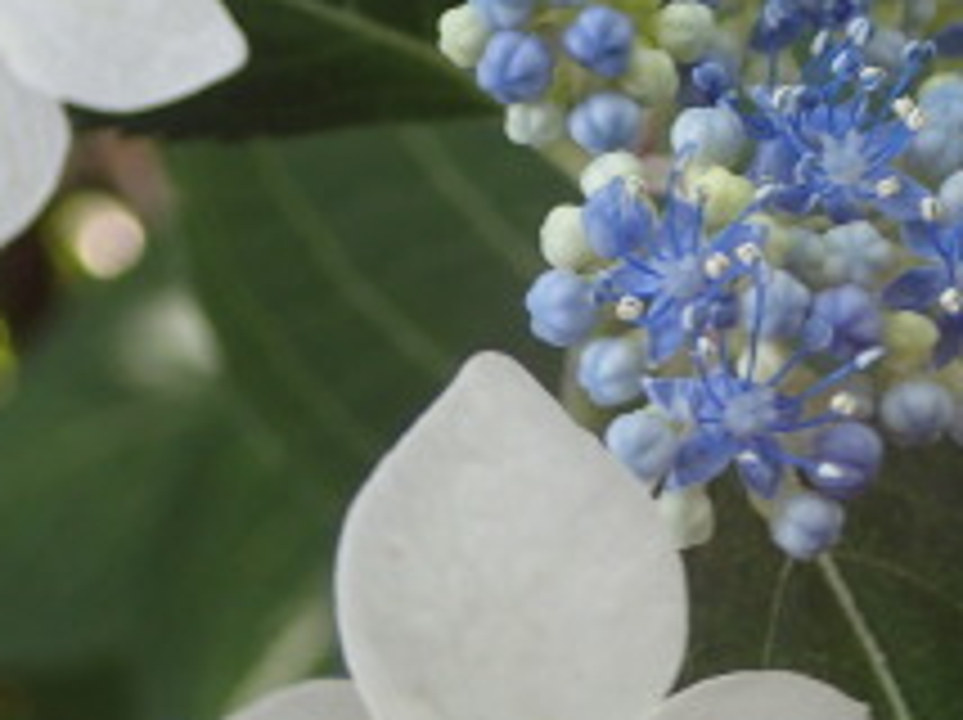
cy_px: 389
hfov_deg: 18.2
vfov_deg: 13.8
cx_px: 767
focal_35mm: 107
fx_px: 2973
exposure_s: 1/60
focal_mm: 7.86
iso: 200
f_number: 2.9
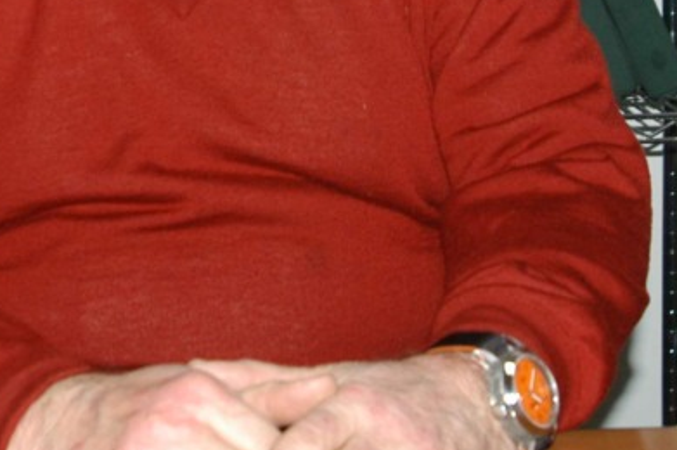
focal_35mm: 118
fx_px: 2217
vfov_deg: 11.4
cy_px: -61
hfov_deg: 17.3
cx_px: 251
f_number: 4
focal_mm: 24
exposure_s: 1/60
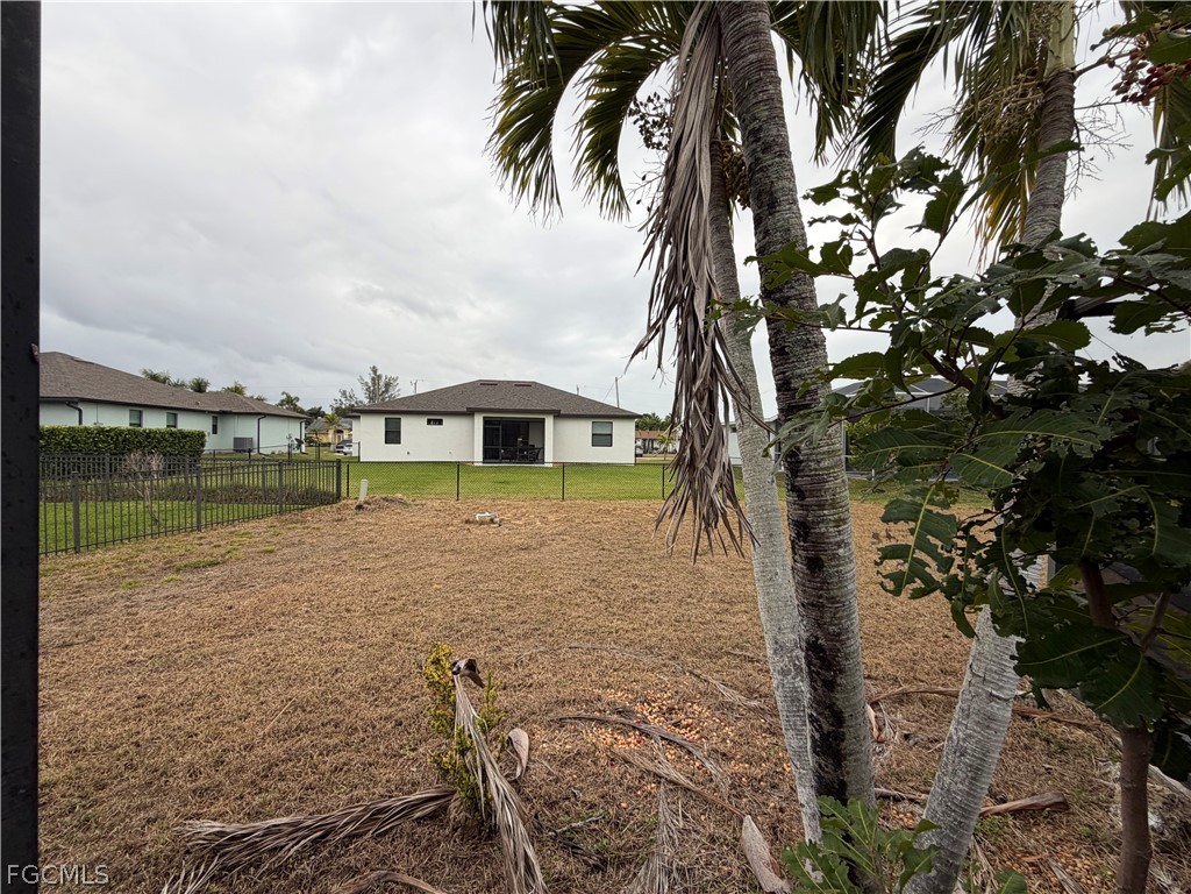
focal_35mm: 14
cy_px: 447
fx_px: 482
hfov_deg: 102.1
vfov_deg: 85.7
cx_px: 596
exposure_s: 1/220
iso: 40
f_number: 2.2
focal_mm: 2.22
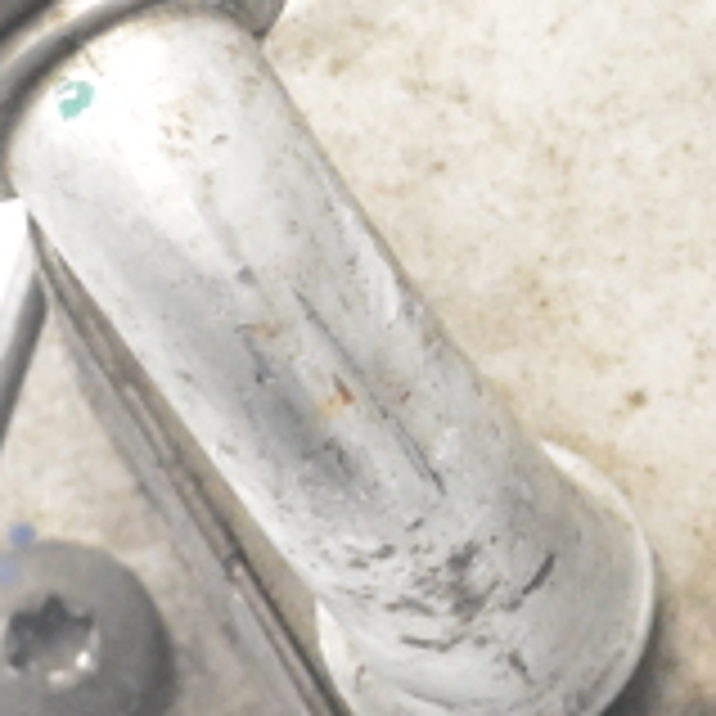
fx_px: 5961
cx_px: 1653
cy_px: 72
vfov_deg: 6.9
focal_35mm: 255
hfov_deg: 6.6
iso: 6400
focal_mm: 31
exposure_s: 1/400
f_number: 10
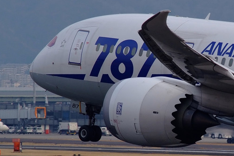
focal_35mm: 615
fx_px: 4000
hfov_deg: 3.3
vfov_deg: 2.2
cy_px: 75
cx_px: 197
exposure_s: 1/800
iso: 400
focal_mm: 200
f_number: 6.3
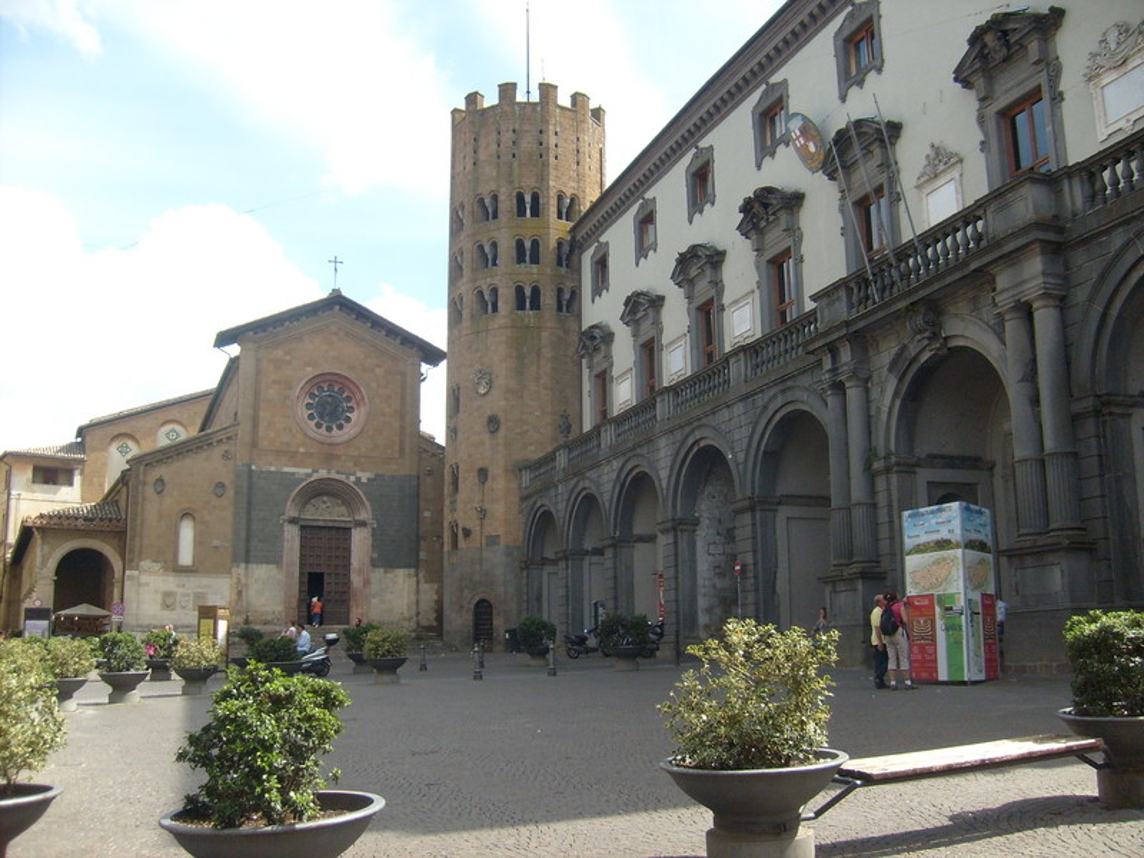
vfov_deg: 40.7
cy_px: 429
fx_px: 1157
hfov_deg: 52.6
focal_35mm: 35
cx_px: 572
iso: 80
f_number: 7.1
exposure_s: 1/125
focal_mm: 5.8
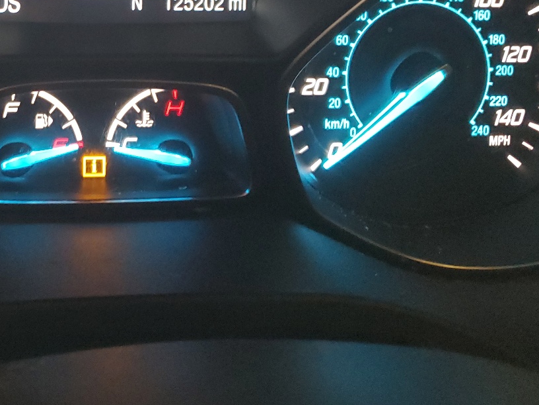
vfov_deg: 27.2
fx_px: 794
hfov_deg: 35.9
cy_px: 19
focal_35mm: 51
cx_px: 90
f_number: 1.5
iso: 316
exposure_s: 1/20
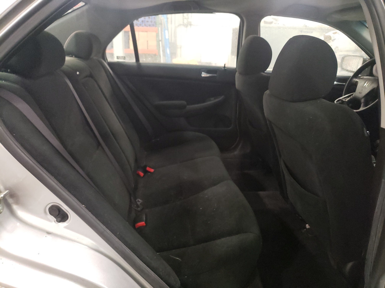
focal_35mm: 26
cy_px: 144
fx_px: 289
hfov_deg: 67.3
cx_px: 192
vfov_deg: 53.1
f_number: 1.5
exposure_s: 1/24
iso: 593
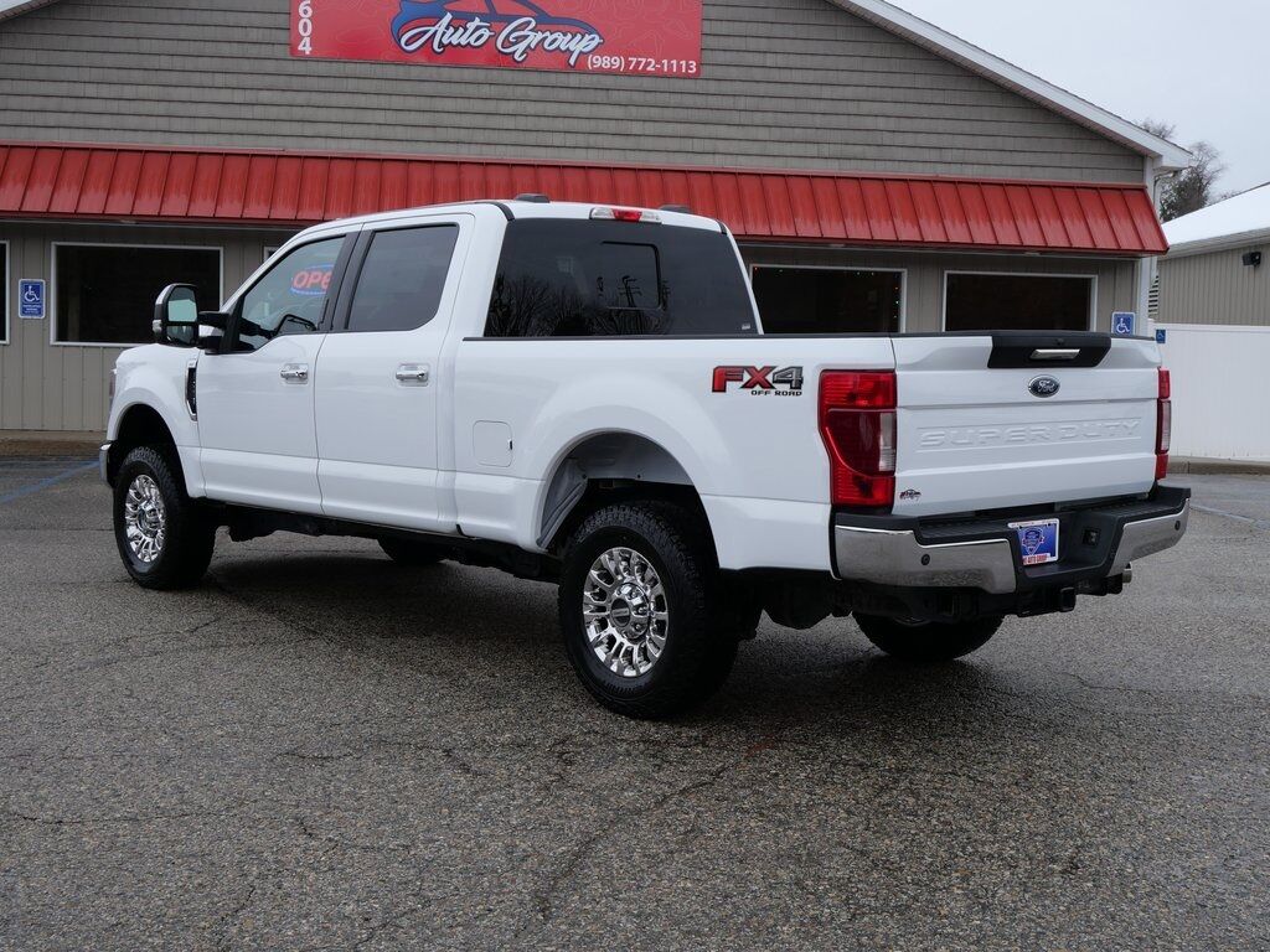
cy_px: 476
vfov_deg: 32.9
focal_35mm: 44
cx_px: 635
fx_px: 1614
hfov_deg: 42.9
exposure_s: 1/160
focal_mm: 22
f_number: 6.3
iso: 200
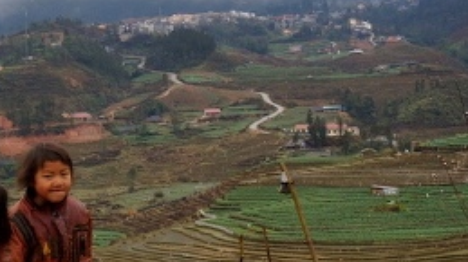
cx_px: 111
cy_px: 75
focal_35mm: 102
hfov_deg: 20.8
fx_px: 1264
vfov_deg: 11.8
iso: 100
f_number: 10
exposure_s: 1/80
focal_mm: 32
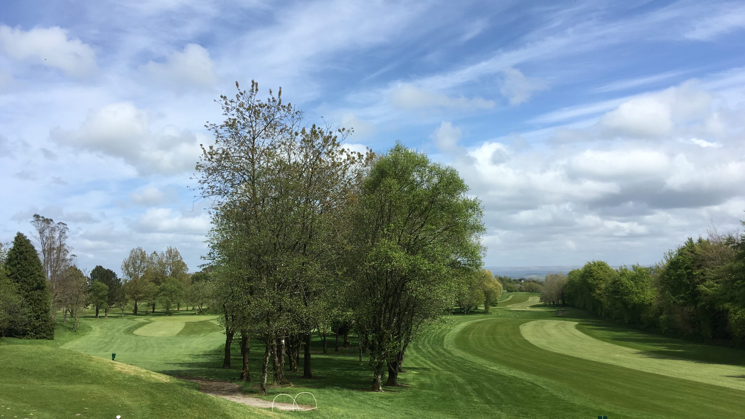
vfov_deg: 36.7
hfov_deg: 61.0
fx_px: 632
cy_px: 220
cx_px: 370
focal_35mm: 32
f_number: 2.2
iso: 25
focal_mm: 4.15
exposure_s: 1/1876
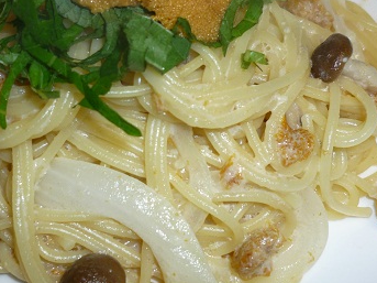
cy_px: 96
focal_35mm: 52
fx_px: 566
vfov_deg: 27.9
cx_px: 160
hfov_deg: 36.8
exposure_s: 1/30
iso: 100
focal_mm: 5.5
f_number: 2.8
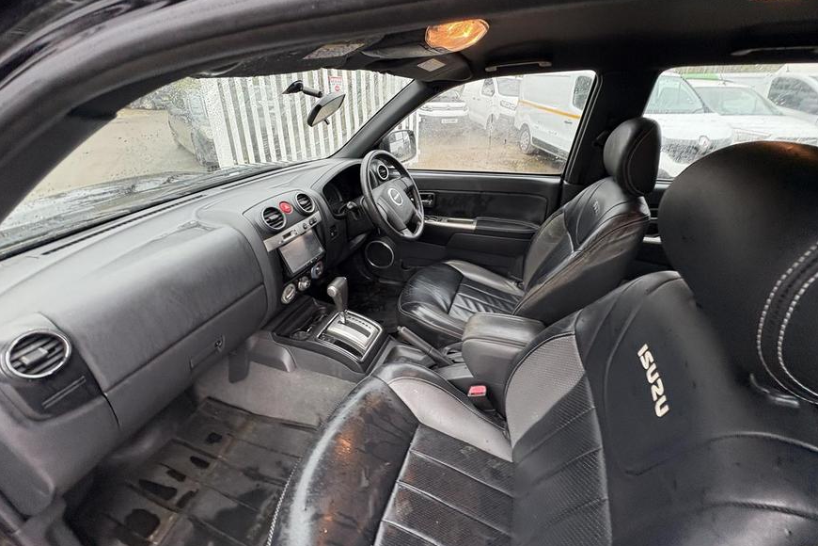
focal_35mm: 15
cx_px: 417
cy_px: 235
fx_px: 341
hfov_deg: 100.4
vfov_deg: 76.9
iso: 250
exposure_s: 1/60
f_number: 2.2
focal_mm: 2.22
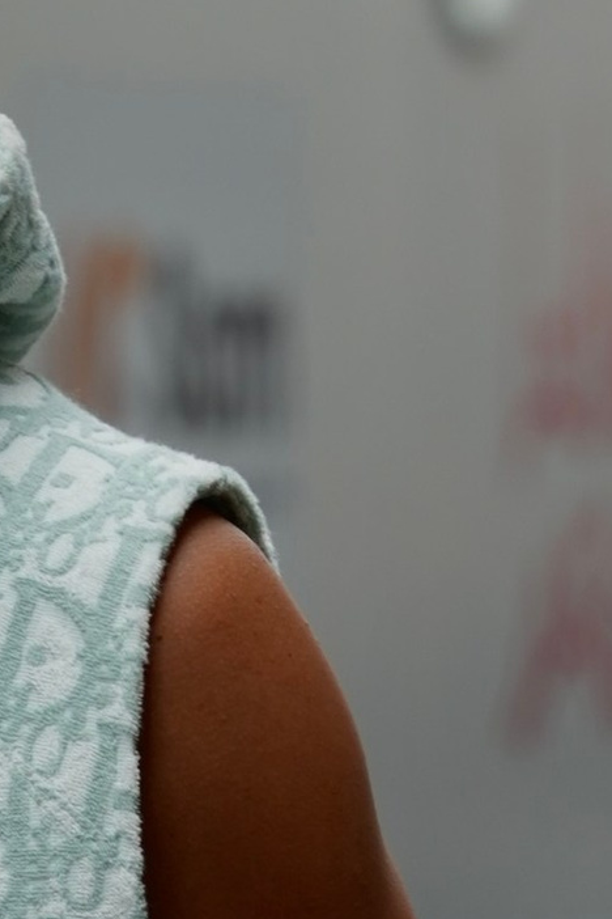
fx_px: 25090
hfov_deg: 1.4
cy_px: 1581
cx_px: -337
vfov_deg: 2.1
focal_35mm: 984
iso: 200
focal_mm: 180
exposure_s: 1/320
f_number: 5.6
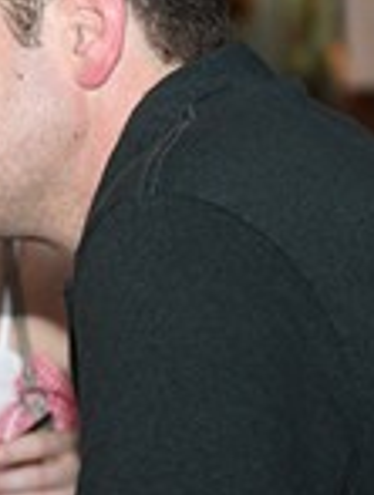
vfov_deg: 7.3
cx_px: -249
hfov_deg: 5.5
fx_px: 3858
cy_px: 177
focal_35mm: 269
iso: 1000
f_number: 3.2
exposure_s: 1/100
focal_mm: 50
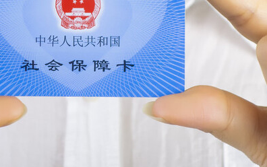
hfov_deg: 7.3
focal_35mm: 287
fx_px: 2090
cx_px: 109
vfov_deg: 4.6
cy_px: 49
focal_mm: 34.59
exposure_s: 1/60
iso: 200
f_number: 5
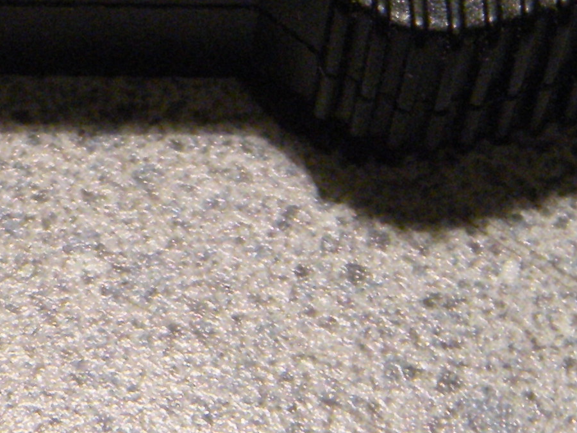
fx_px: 3717
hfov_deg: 8.7
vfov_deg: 6.6
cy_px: -33
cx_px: -282
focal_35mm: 223
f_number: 4.2
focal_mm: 9.2
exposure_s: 1/55.1
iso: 293
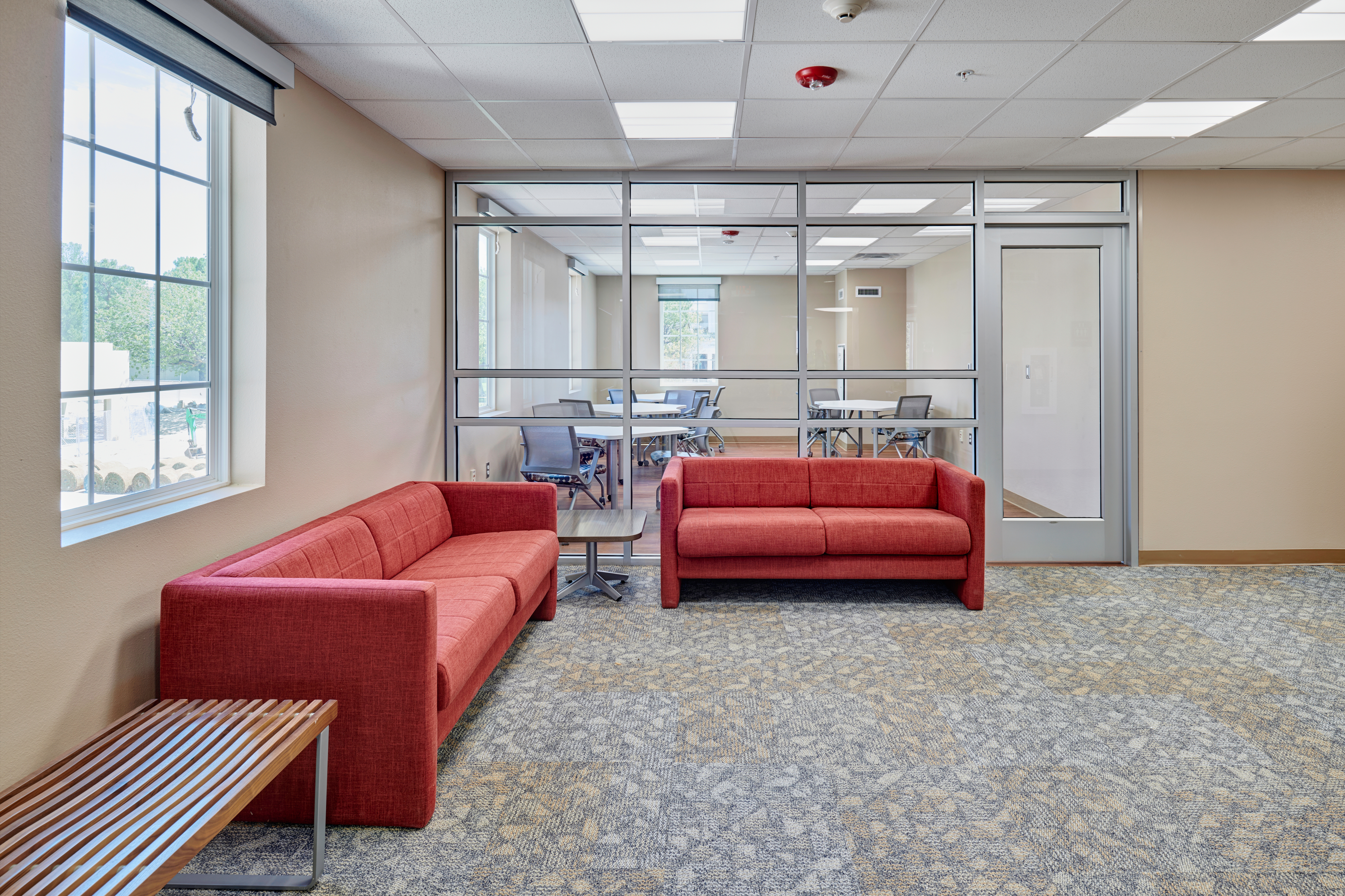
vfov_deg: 64.6
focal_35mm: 19
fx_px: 710
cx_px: 672
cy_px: 448
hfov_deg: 86.9
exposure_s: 2
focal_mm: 19
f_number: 11
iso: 64
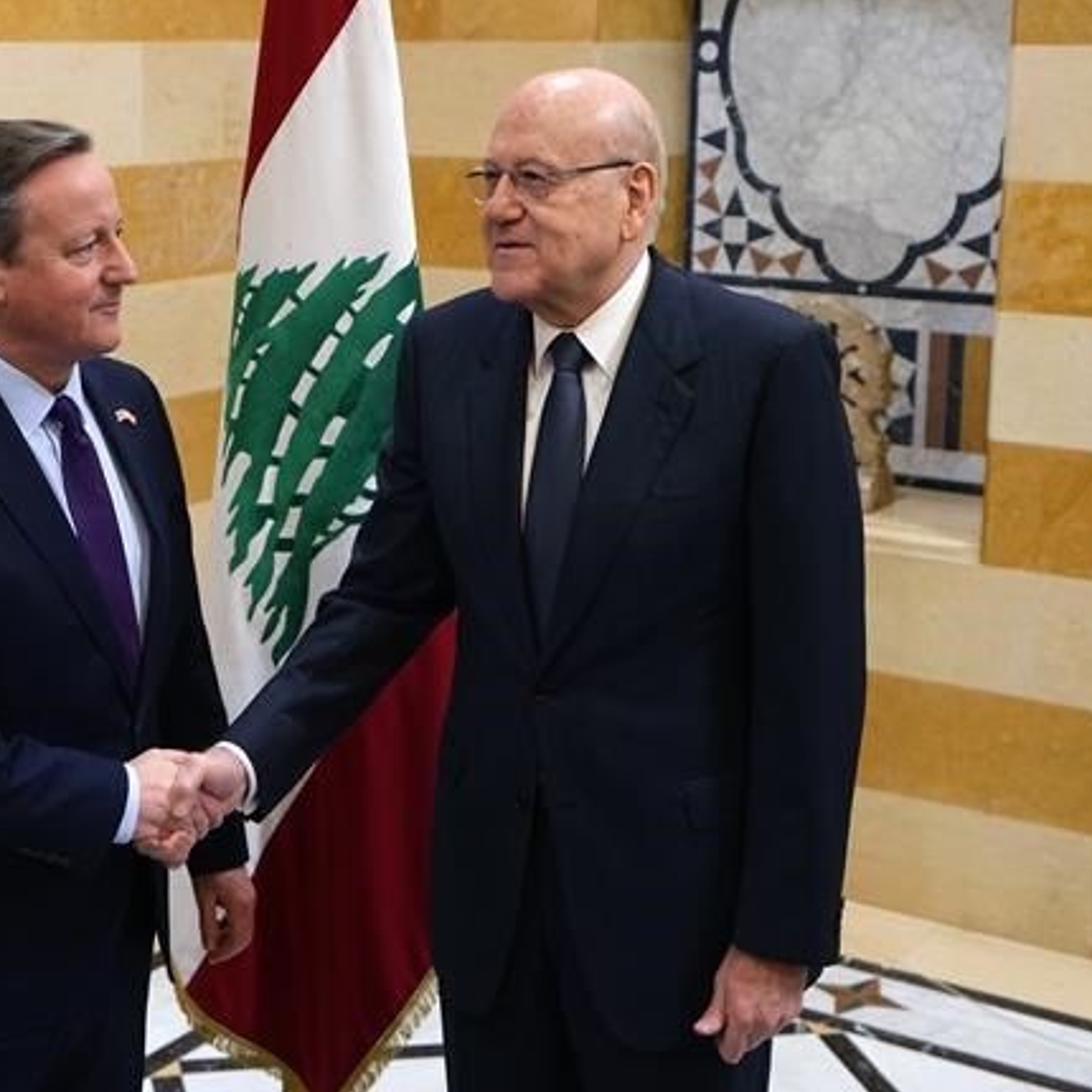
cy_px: 545
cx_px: 366
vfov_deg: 37.6
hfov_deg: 37.2
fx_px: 1606
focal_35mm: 45
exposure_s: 1/60
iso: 1000
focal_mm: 35
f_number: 3.2
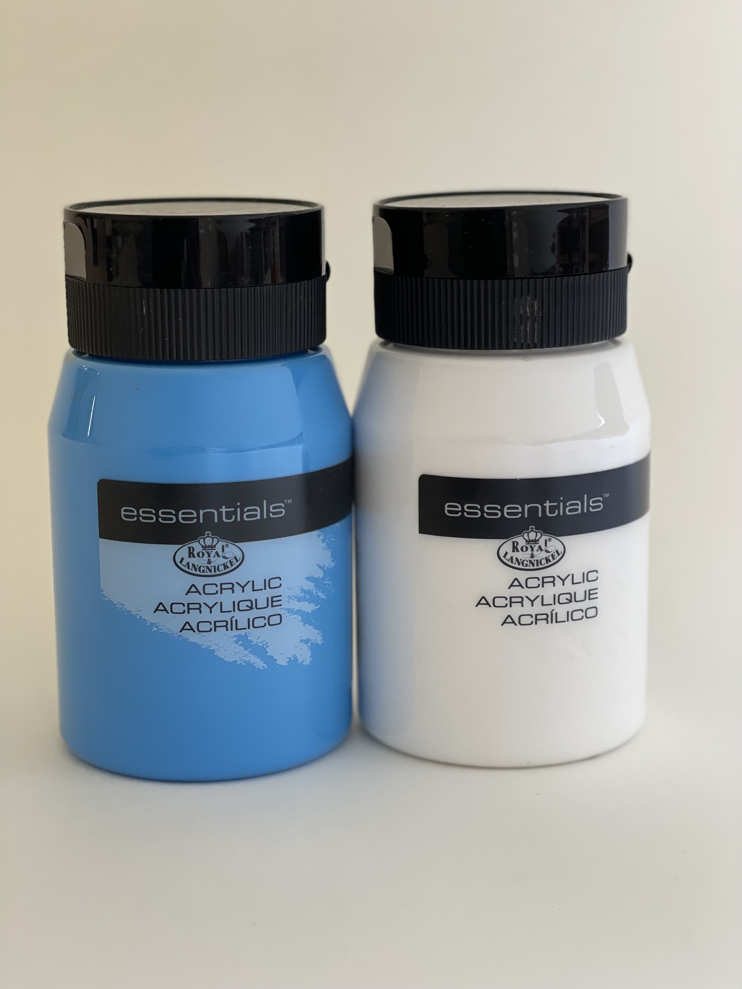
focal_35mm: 64
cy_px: 494
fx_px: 1829
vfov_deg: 30.3
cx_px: 371
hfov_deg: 22.9
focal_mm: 7.5
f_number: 2.2
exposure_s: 1/121
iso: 160
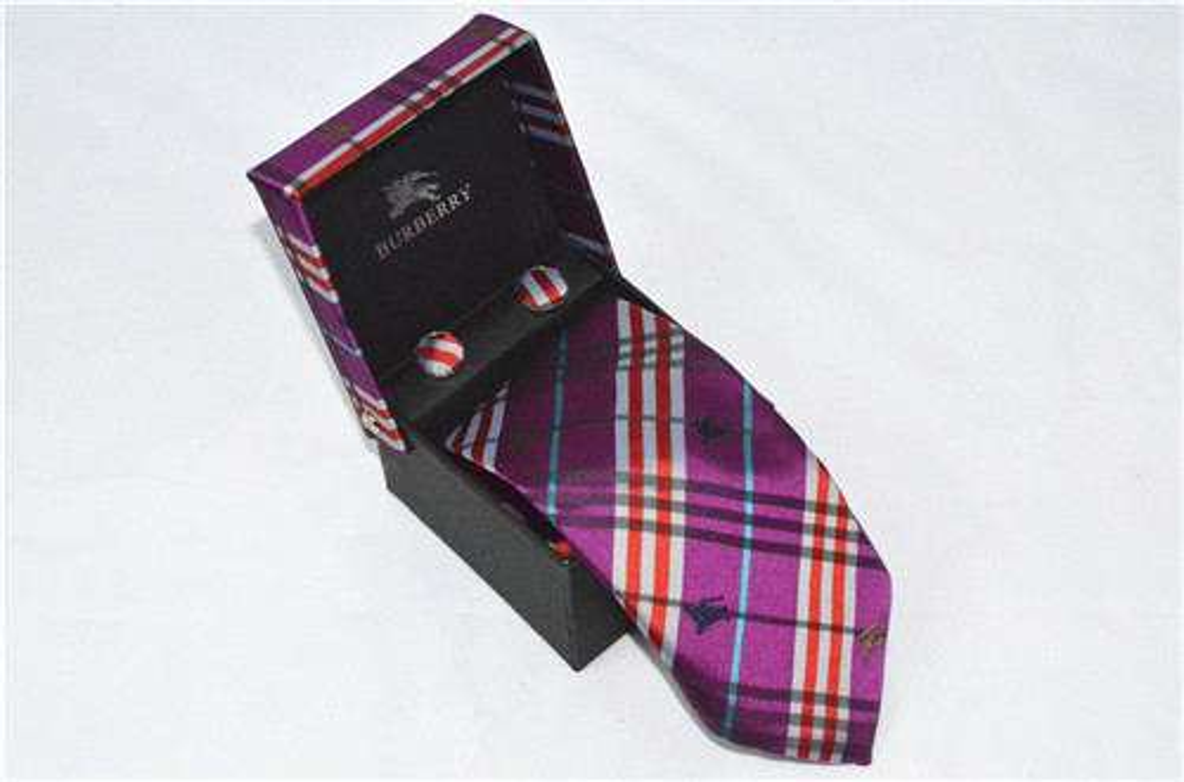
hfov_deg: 24.3
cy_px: 391
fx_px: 2754
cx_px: 592
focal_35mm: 84
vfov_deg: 16.1
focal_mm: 56
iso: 6400
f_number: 29
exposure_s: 1/250
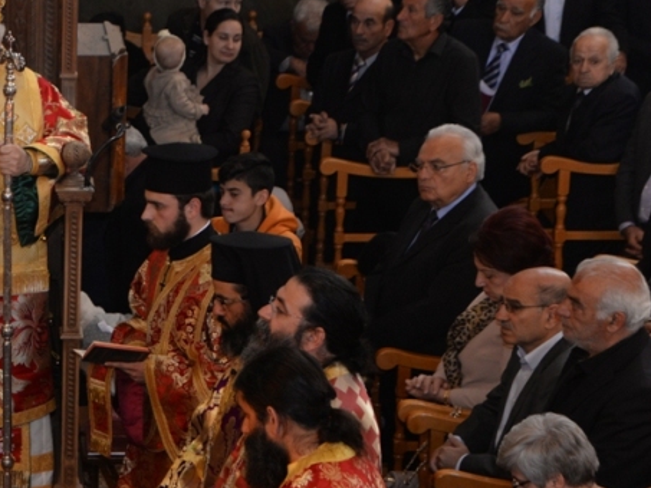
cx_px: -33
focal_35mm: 159
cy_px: 308
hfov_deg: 12.2
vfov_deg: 9.3
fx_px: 2991
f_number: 6.3
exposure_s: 1/80
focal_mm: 78
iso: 1600
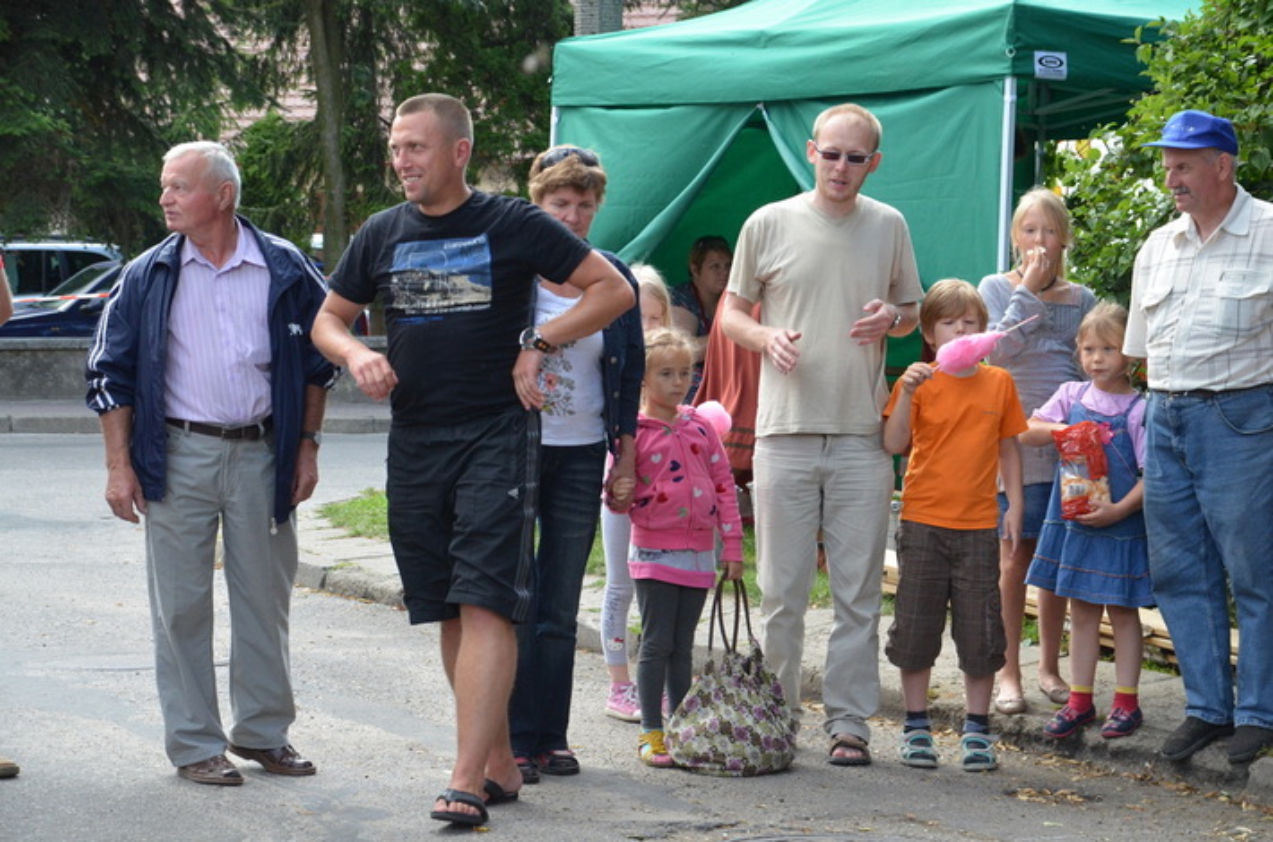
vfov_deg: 15.6
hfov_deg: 23.4
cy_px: 421
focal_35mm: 87
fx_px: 3070
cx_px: 636
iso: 1250
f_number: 7.1
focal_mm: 58
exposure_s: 1/800
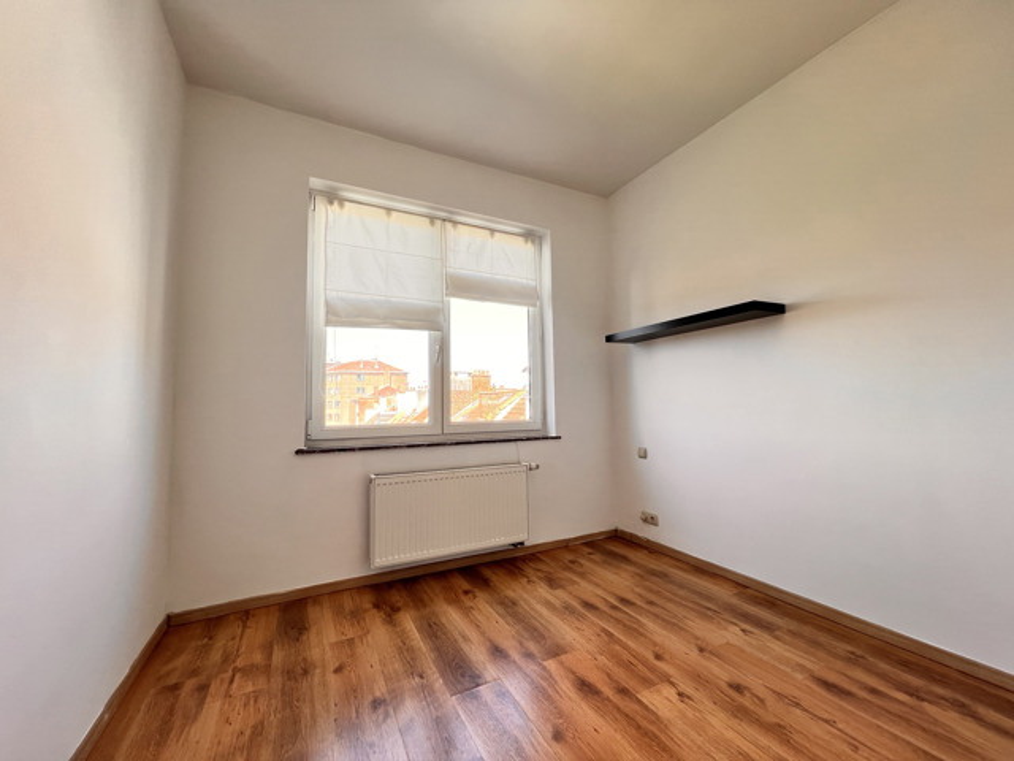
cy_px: 380
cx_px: 507
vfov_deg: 89.9
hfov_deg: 106.2
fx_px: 381
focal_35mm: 13
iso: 40
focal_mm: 1.57
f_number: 1.8
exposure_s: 1/100
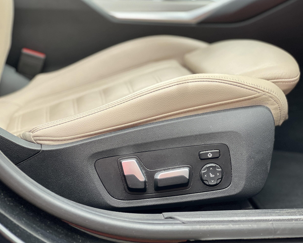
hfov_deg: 23.6
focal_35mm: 81
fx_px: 726
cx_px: 155
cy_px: 121
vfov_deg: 18.9
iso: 250
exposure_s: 1/109
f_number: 2.8
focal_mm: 9
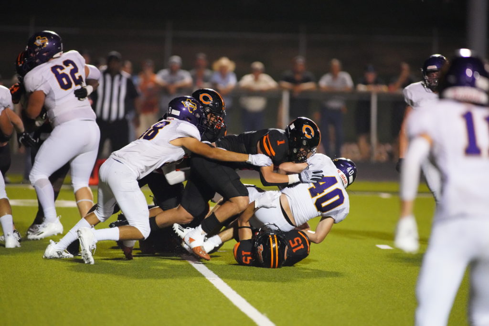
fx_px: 4075
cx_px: 244
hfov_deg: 6.9
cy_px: 163
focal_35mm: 300
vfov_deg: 4.6
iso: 12800
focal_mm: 300
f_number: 2.8
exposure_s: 1/800
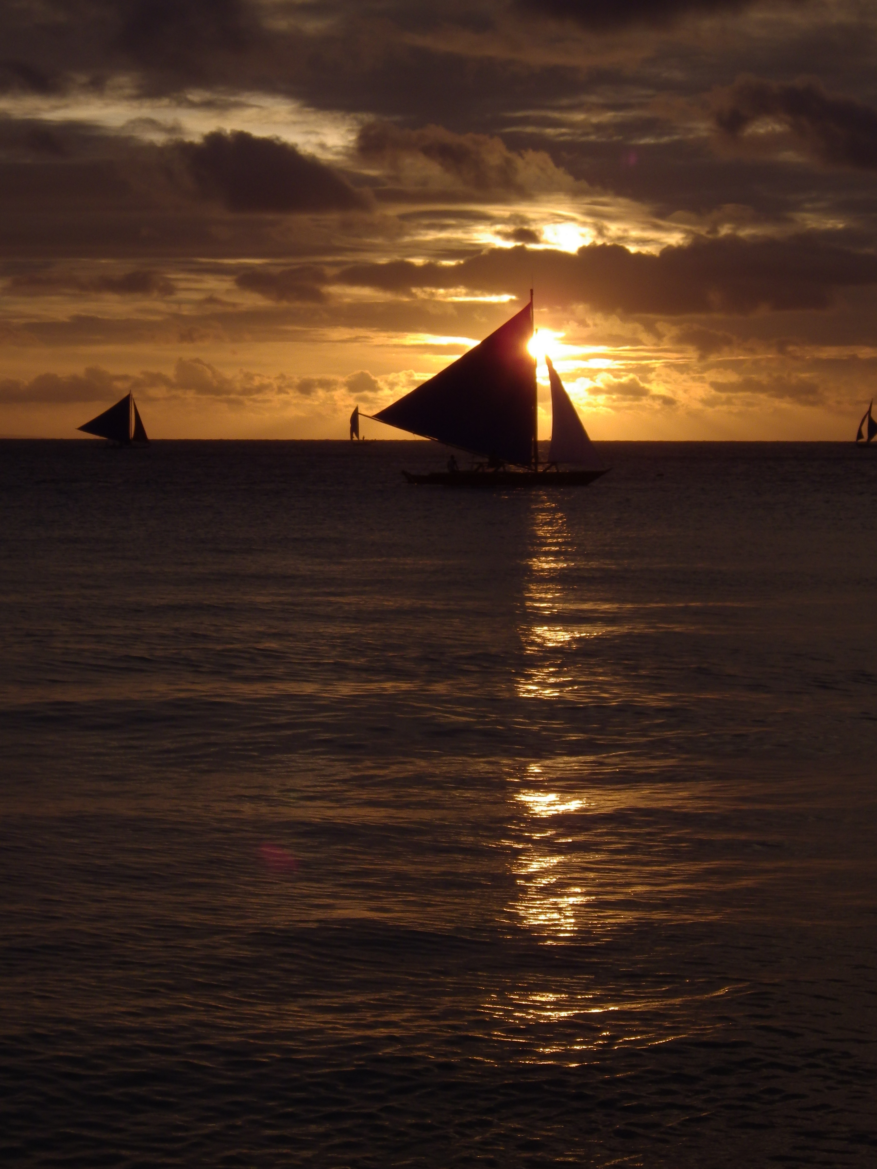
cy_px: 584
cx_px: 438
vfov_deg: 17.1
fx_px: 3885
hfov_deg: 12.9
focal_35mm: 115
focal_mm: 20.6
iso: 125
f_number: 6.3
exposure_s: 1/640
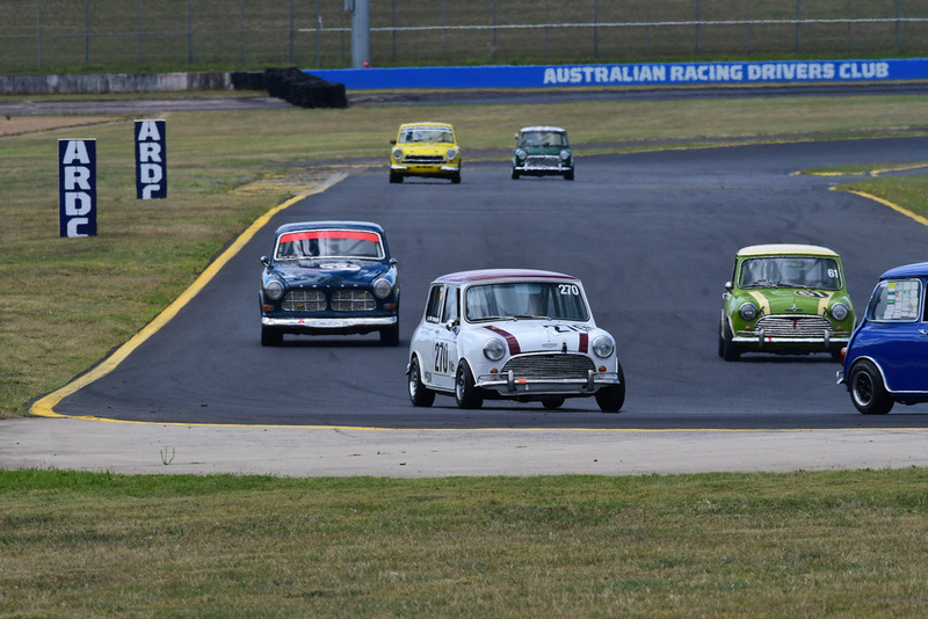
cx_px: 464
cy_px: 310
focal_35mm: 540
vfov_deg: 2.5
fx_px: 13924
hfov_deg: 3.8
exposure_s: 1/640
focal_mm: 360
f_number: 13
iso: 640
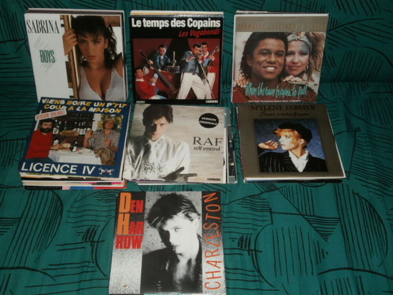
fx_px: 420
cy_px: 148
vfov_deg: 38.7
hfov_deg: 50.1
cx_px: 196
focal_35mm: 37
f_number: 3.1
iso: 125
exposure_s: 1/30
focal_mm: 6.51
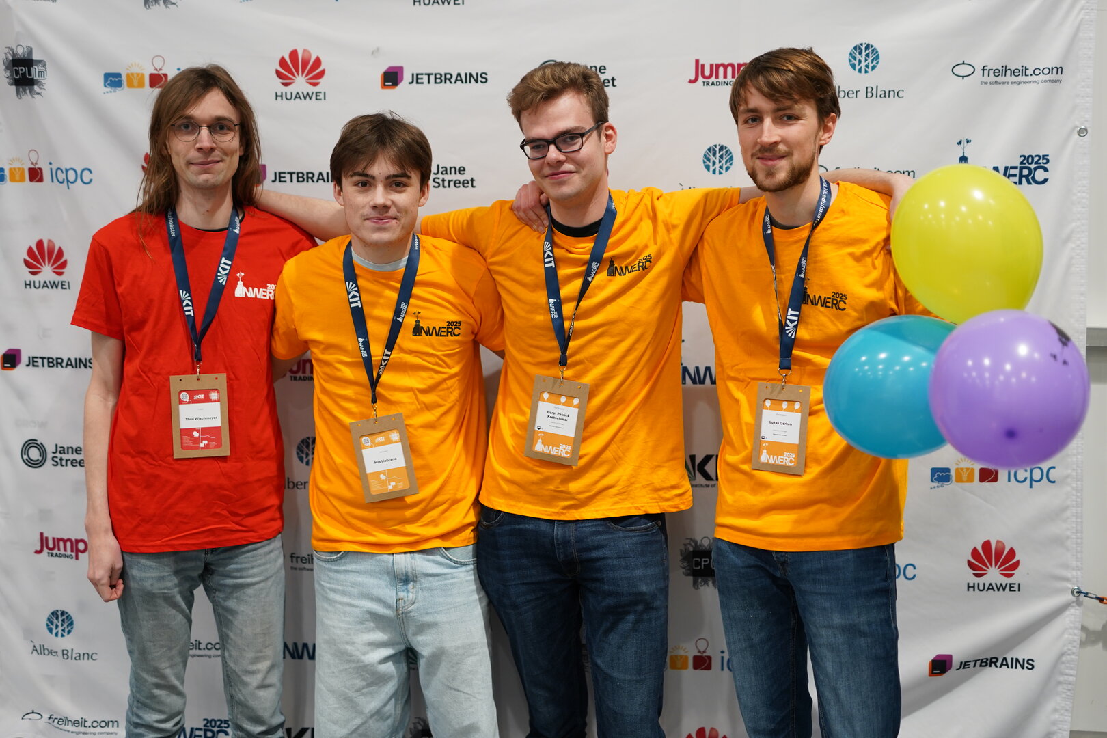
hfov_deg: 39.6
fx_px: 1537
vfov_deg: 27.0
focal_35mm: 50
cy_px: 369
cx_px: 554
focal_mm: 50
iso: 640
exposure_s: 1/125
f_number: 1.8
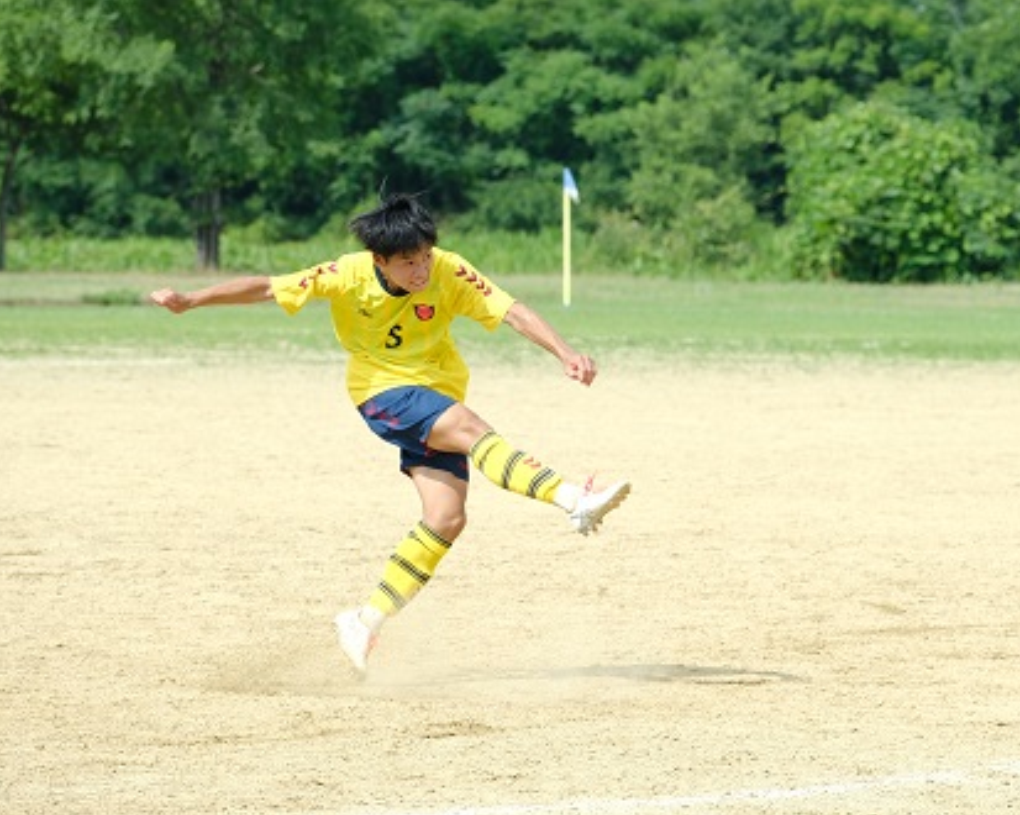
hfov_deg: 8.0
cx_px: 538
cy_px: 406
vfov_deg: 6.4
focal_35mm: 242
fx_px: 7302
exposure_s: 1/1000
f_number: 6.4
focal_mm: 142.2
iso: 500
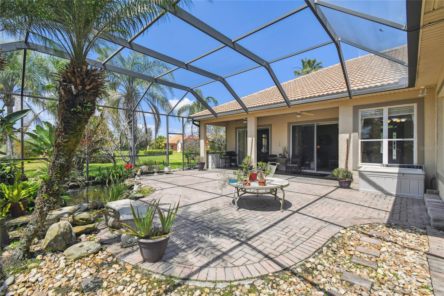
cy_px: 148
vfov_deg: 77.3
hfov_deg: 100.4
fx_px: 185
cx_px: 222
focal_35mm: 15
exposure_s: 1/500
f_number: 7.1
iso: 100
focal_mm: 10
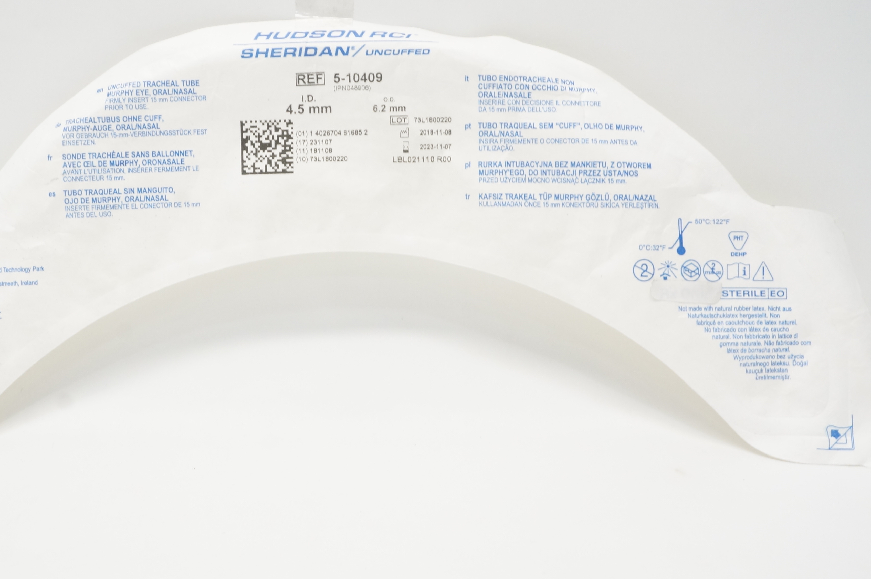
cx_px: 344
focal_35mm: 39
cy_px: 243
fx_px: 943
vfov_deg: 34.1
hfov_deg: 49.3
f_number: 11
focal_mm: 18
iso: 800
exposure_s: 1/20
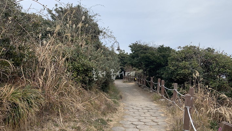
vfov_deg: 40.1
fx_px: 178
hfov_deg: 66.1
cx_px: 114
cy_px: 75
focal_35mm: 29
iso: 25
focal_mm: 4.25
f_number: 1.8
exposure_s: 1/639
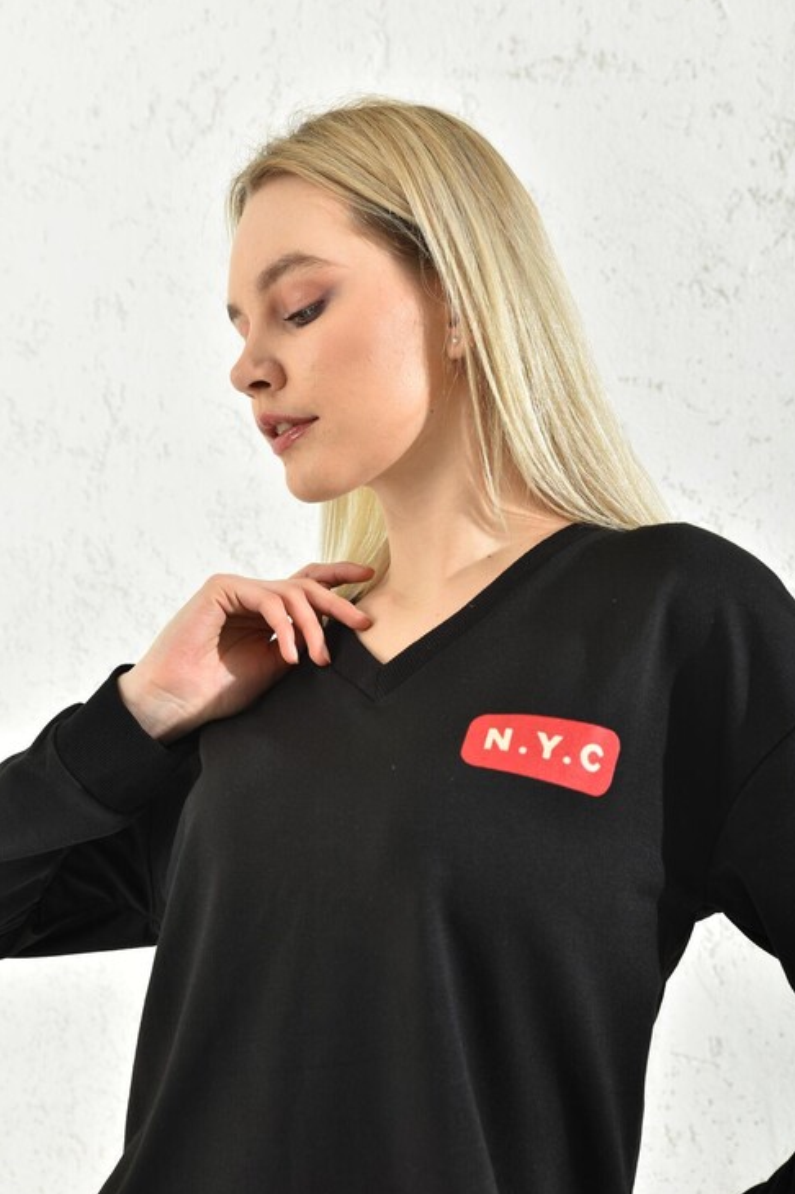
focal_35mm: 37
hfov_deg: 35.9
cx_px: 404
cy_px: 595
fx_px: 1227
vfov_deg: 51.9
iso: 100
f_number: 7.1
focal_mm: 36
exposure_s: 1/160
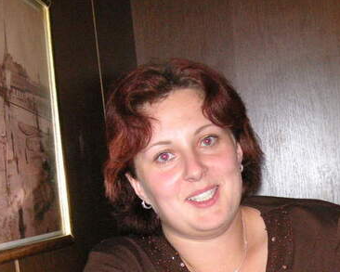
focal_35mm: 79
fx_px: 795
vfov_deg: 18.9
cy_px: 268
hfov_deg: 23.8
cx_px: 263
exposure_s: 1/45
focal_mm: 6.1
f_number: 2.8
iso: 160
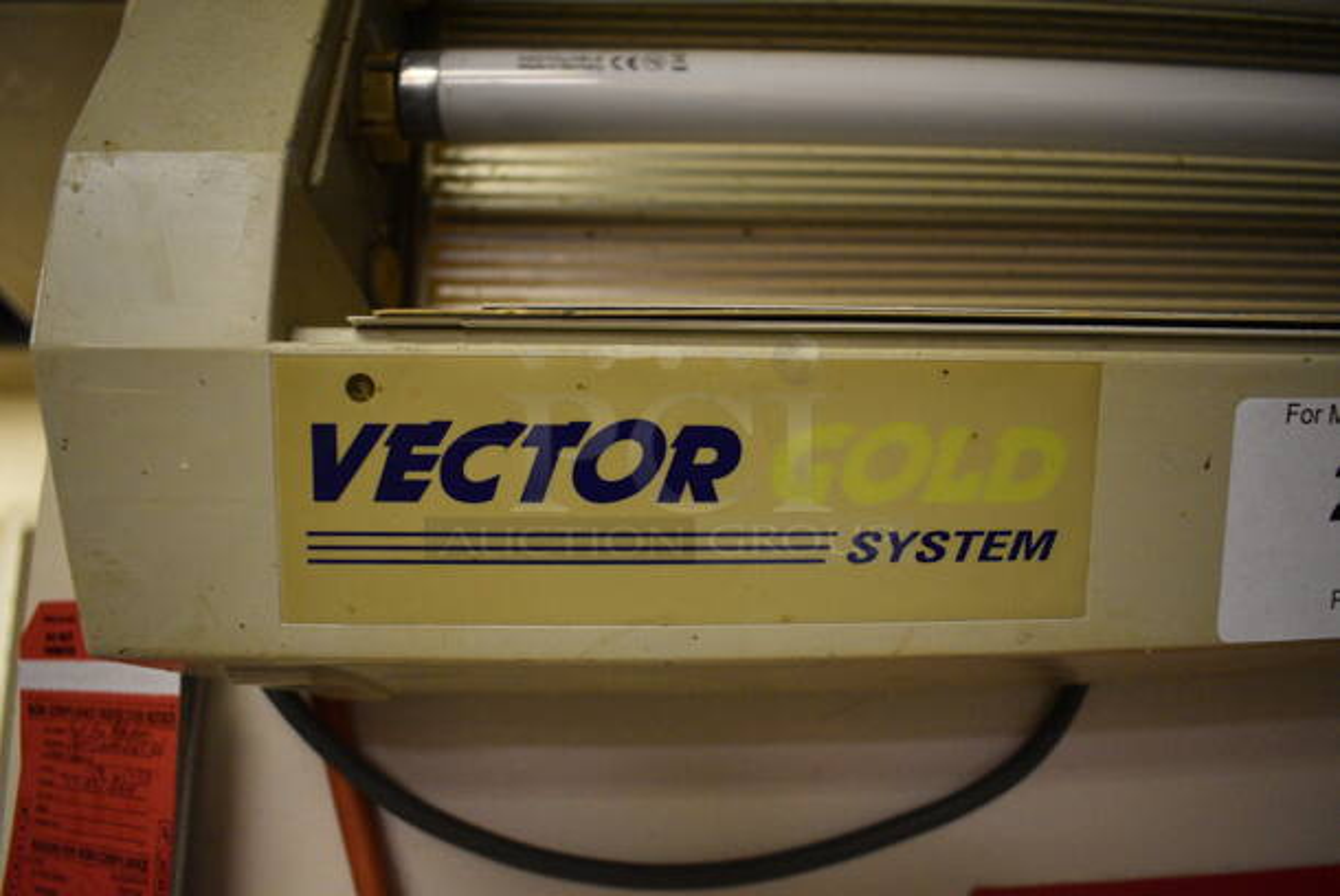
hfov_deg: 67.3
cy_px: 448
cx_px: 670
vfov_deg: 48.0
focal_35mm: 27
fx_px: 1006
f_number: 3.5
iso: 3200
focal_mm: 18
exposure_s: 1/60
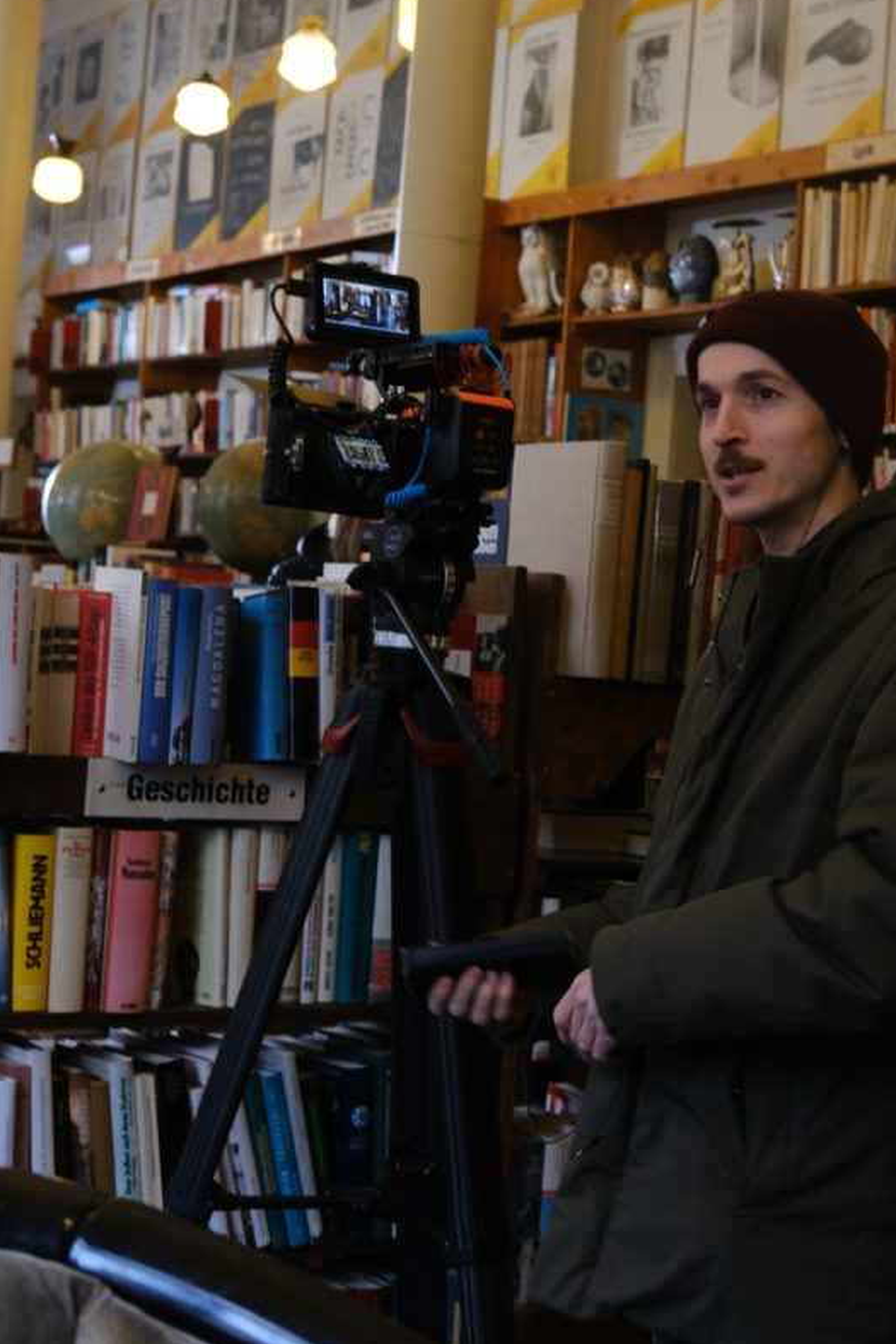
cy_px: 507
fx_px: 2575
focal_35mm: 69
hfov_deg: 19.7
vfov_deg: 29.1
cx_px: 578
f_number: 5
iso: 1250
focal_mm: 35
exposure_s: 1/50
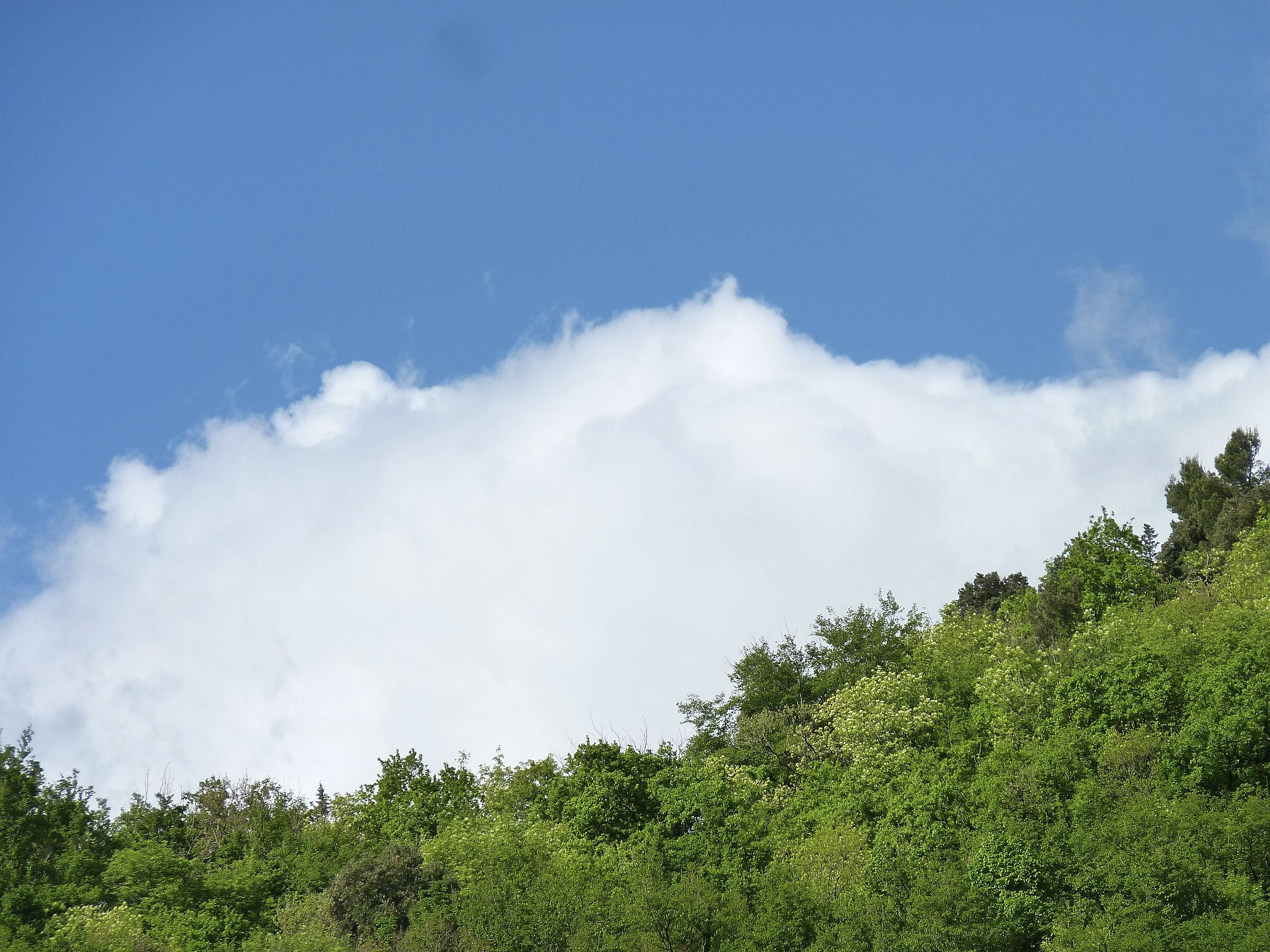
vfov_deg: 5.0
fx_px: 10896
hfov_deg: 6.7
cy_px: 476
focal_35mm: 297
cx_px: 635
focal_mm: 52.8
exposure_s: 1/1000
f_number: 4.5
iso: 200
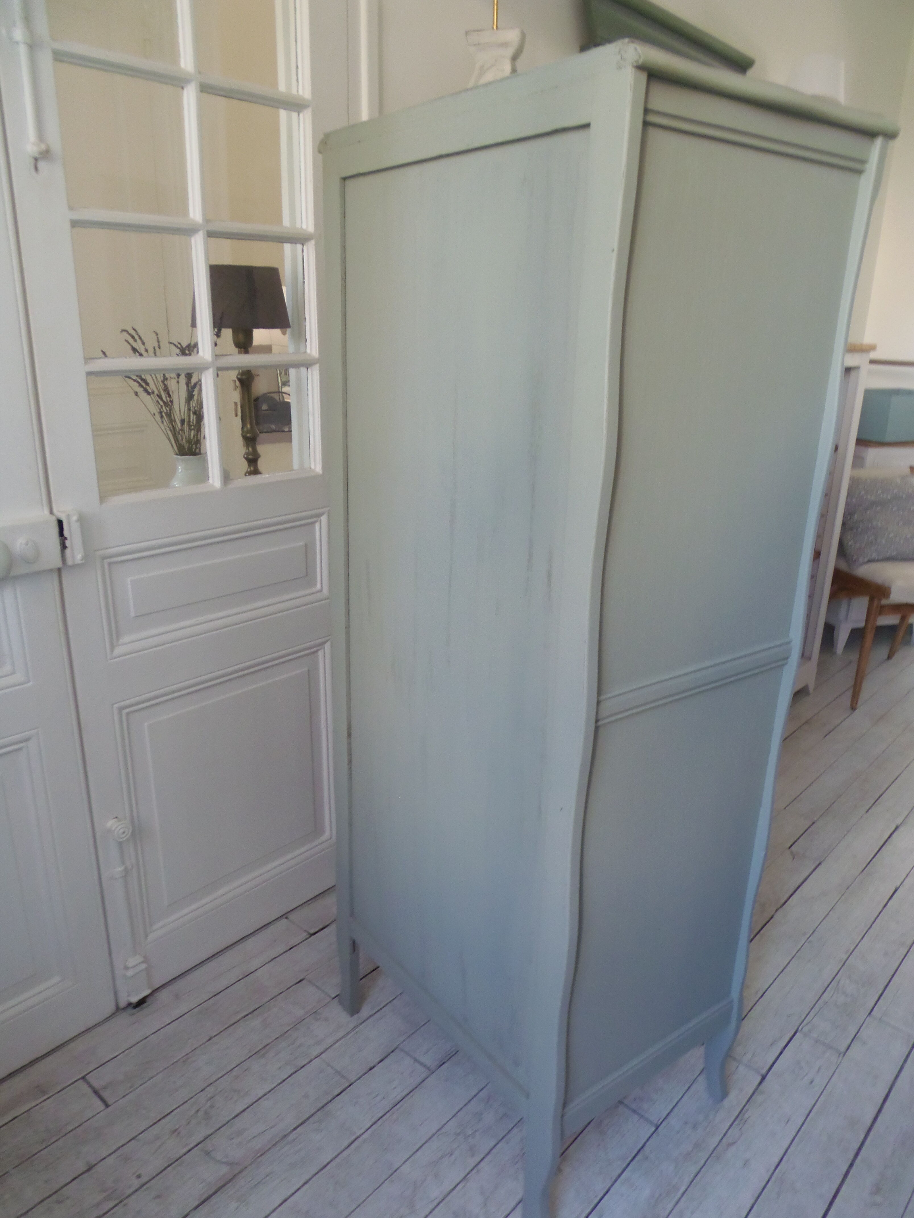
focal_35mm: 24
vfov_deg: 71.6
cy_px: 609
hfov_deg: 56.8
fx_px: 845
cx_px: 457
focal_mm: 4.3
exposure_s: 1/30
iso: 160
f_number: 2.9
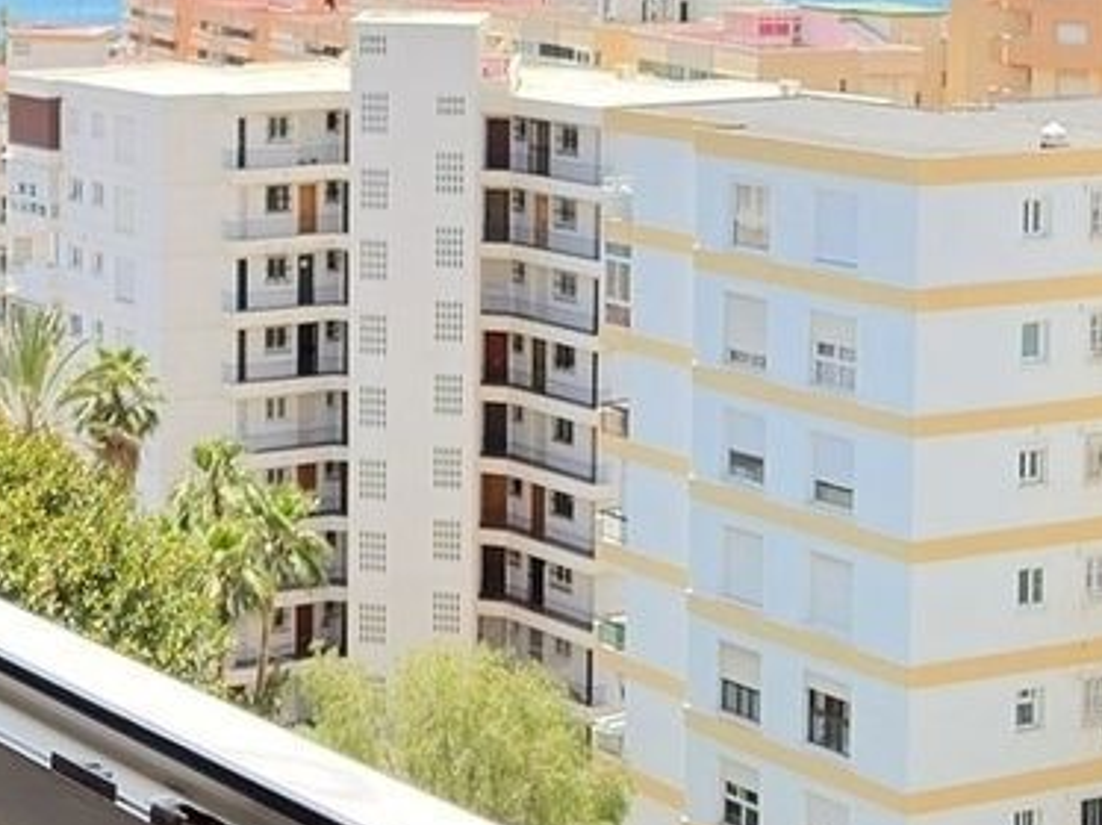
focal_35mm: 89
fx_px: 2831
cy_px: -50
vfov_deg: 16.2
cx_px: -321
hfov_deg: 20.2
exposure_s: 1/1389
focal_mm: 5.96
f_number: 1.6
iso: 50
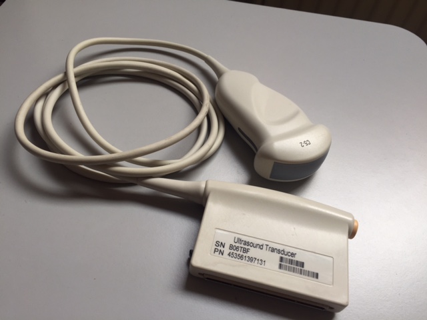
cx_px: 214
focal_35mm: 29
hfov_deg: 61.7
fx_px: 358
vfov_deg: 48.2
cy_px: 160
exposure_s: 1/50
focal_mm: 4.15
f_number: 2.2
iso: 32
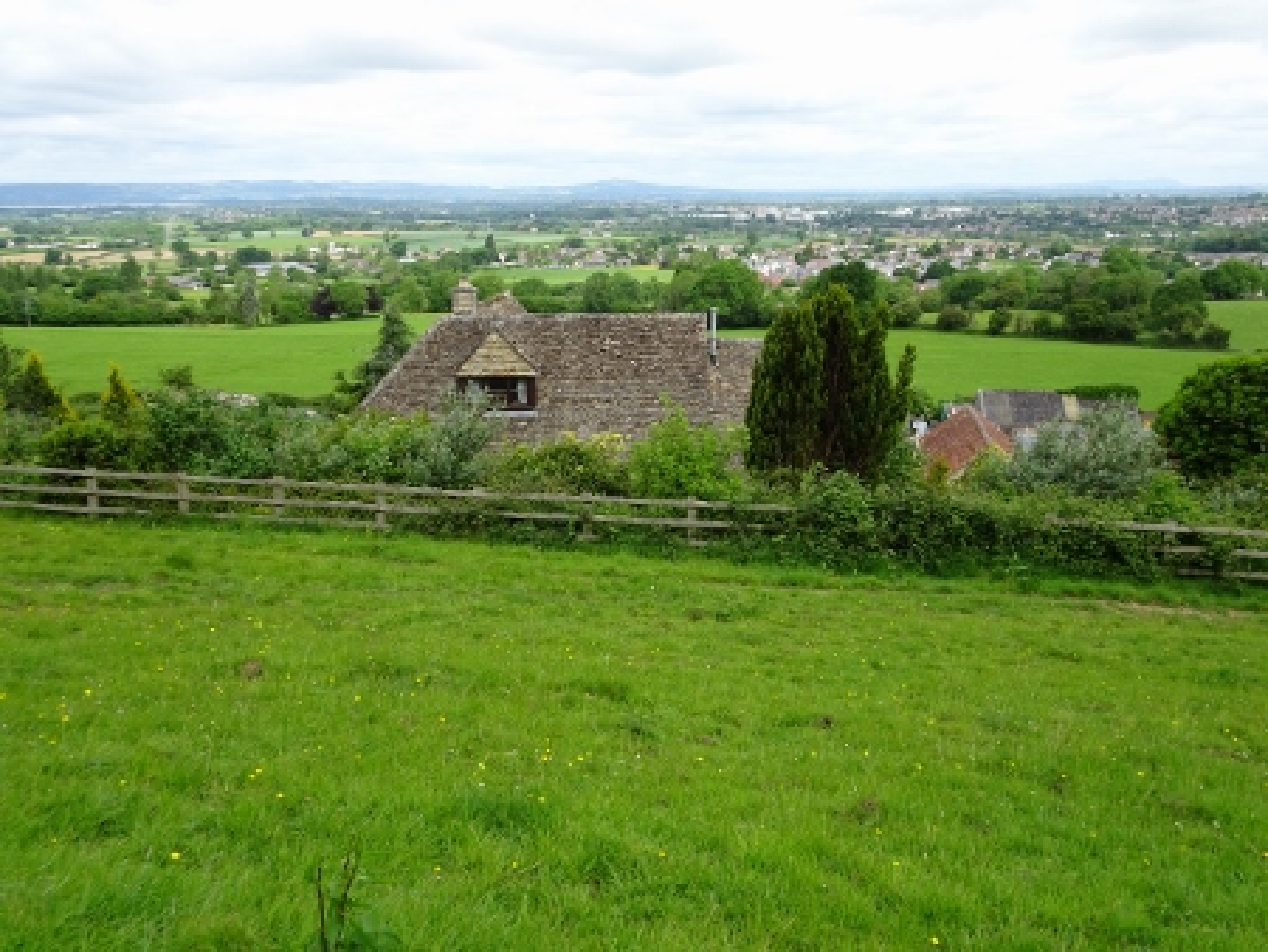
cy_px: 476
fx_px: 1063
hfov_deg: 61.6
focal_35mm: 29
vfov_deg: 48.3
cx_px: 634
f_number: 3.5
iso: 80
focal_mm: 4.92
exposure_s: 1/320
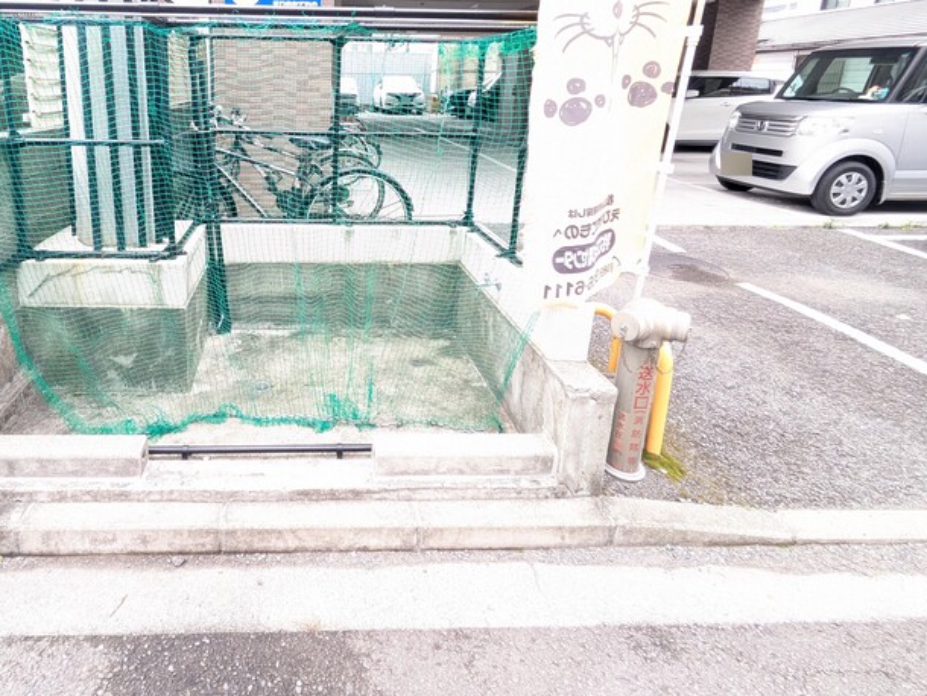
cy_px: 217
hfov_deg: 74.2
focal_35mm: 22
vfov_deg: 59.3
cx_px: 314
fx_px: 589
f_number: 2.2
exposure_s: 1/120
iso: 103
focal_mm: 1.83
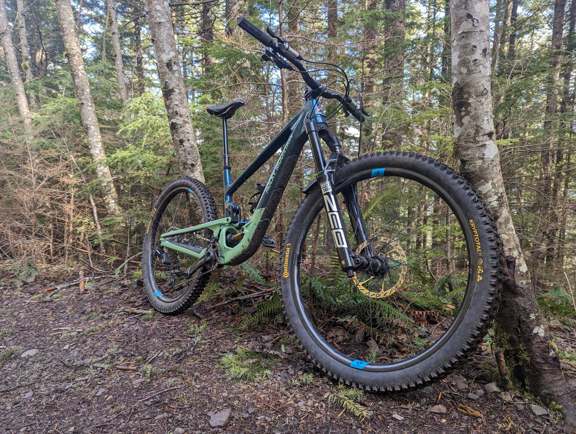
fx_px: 400
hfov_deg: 71.5
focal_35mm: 24
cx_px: 288
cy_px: 217
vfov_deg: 56.9
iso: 55
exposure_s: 1/140
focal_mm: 6.81
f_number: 1.85
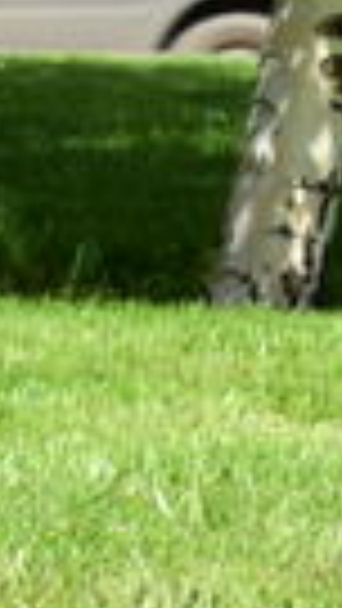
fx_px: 9490
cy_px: 36
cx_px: -1602
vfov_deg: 3.7
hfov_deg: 2.0
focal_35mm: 589
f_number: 9
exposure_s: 1/125
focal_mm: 58
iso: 100
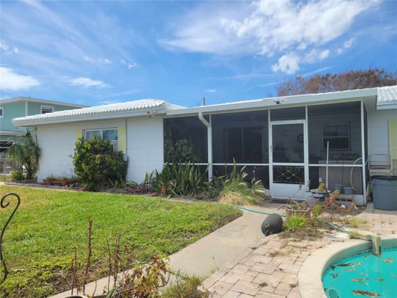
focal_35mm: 26
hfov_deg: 67.3
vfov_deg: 53.1
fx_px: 298
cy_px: 149
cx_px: 198
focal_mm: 5.4
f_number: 1.8
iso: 40
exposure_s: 1/3059
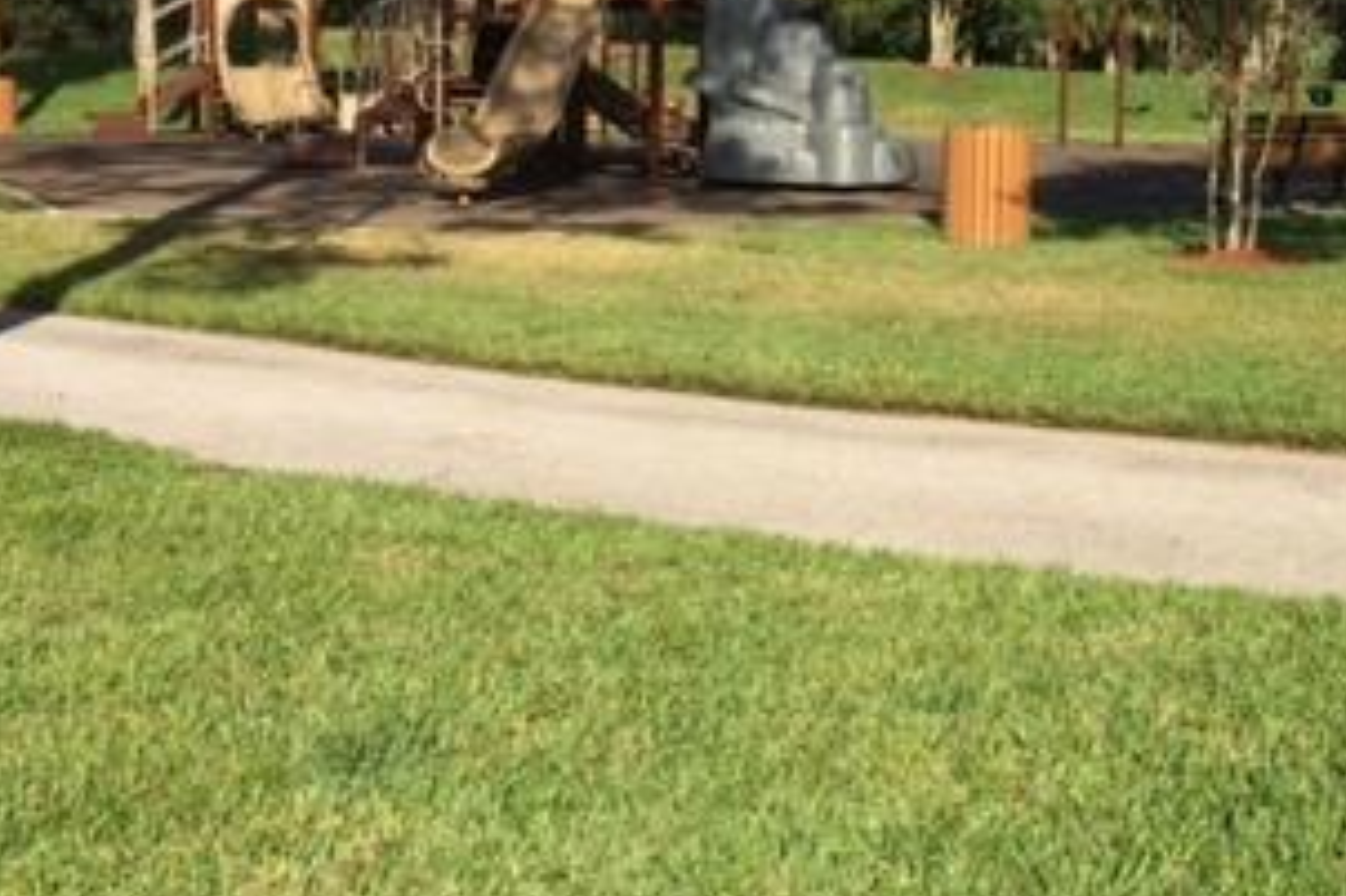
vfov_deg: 21.0
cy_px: 214
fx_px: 2391
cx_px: 1096
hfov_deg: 30.6
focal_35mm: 64
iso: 32
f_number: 2.2
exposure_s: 1/2564
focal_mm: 4.15
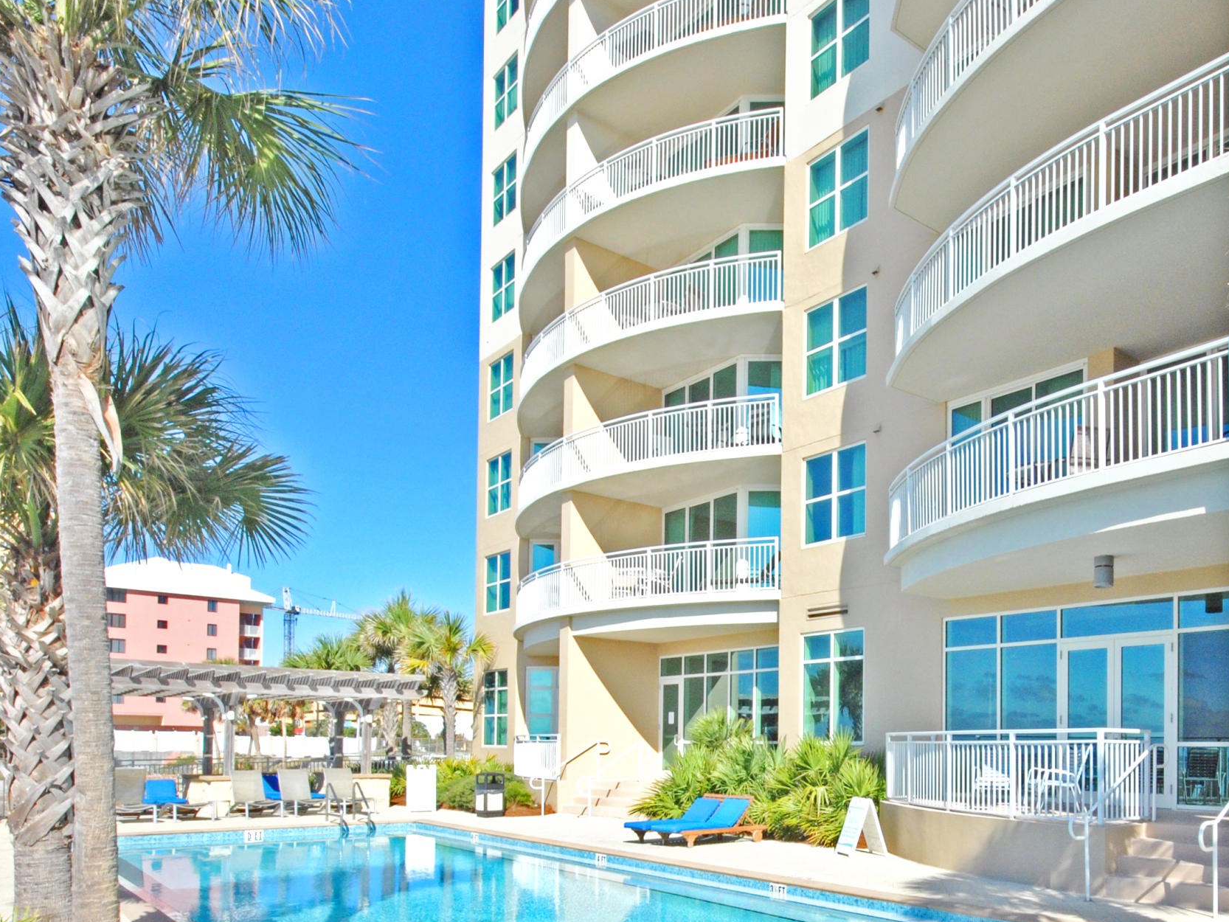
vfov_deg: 50.4
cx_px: 842
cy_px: 714
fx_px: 923
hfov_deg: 65.1
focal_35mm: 26
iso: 400
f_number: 16
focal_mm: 10
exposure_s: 1/160
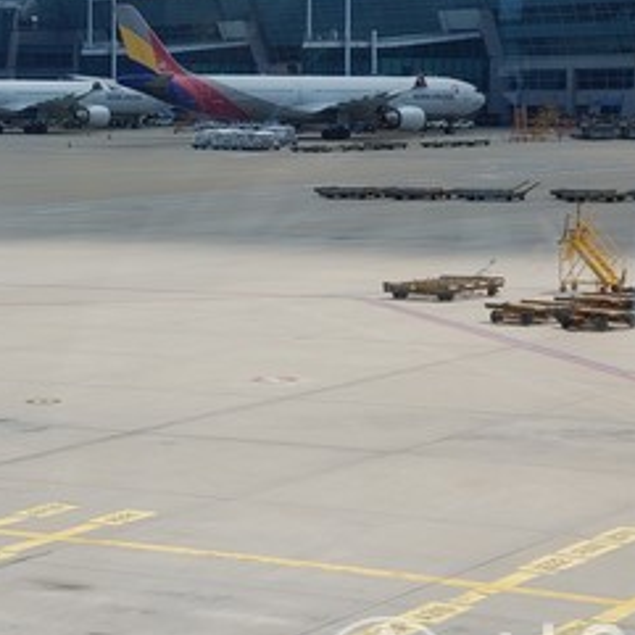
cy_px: 174
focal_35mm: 110
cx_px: 227
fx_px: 2283
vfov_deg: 15.8
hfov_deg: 15.8
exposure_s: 1/585
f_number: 2.4
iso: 50
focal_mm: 5.88
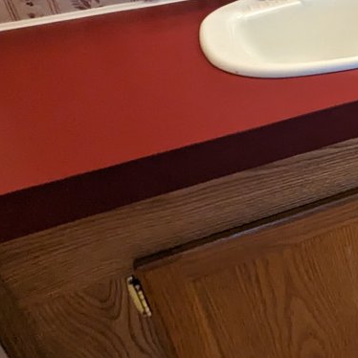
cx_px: 628
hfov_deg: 21.2
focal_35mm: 57
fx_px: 667
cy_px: 98
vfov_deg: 29.7
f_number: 2.2
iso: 326
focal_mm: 2.35
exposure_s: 1/60
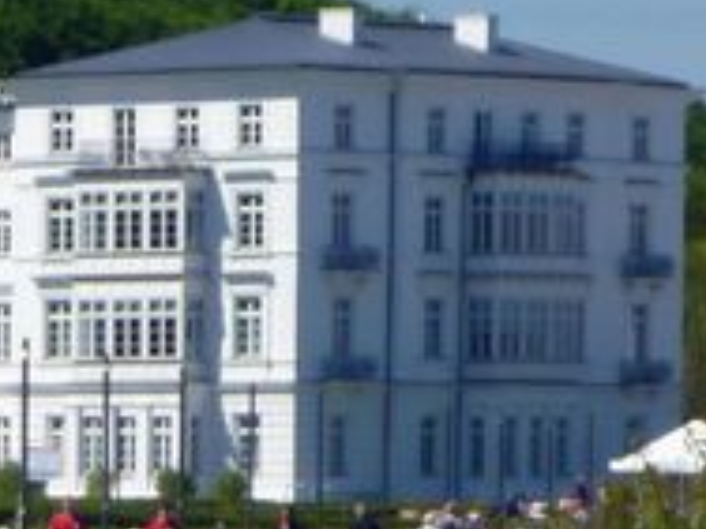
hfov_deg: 8.6
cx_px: 439
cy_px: 416
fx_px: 4691
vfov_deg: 6.5
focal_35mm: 230
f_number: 5.7
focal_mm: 19.2
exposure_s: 1/400
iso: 100
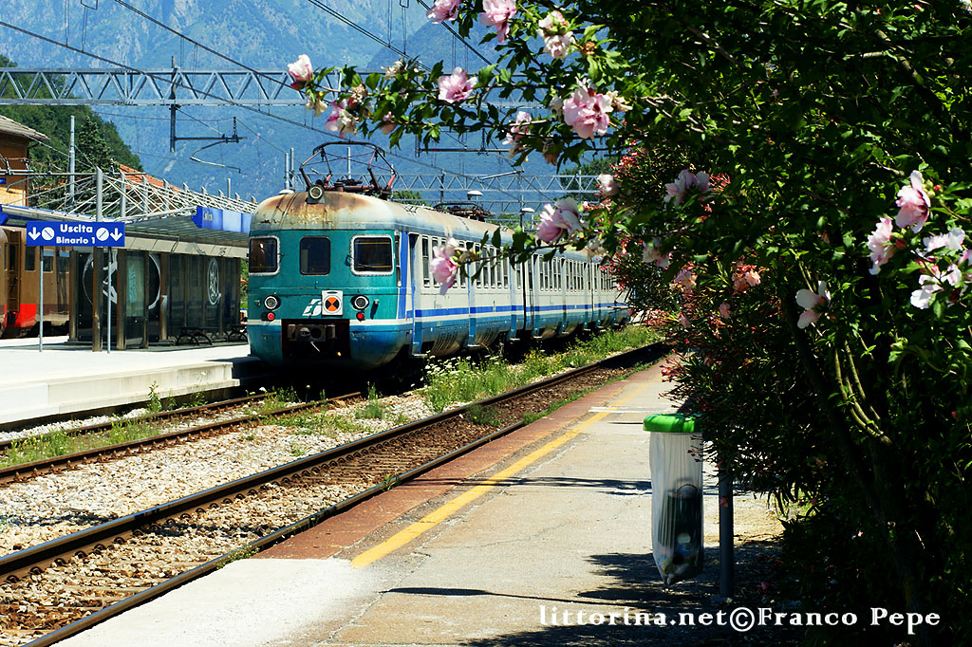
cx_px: 486
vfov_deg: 15.2
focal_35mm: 90
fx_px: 2429
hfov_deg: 22.6
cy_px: 324
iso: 200
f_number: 16
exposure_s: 1/100
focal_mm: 60
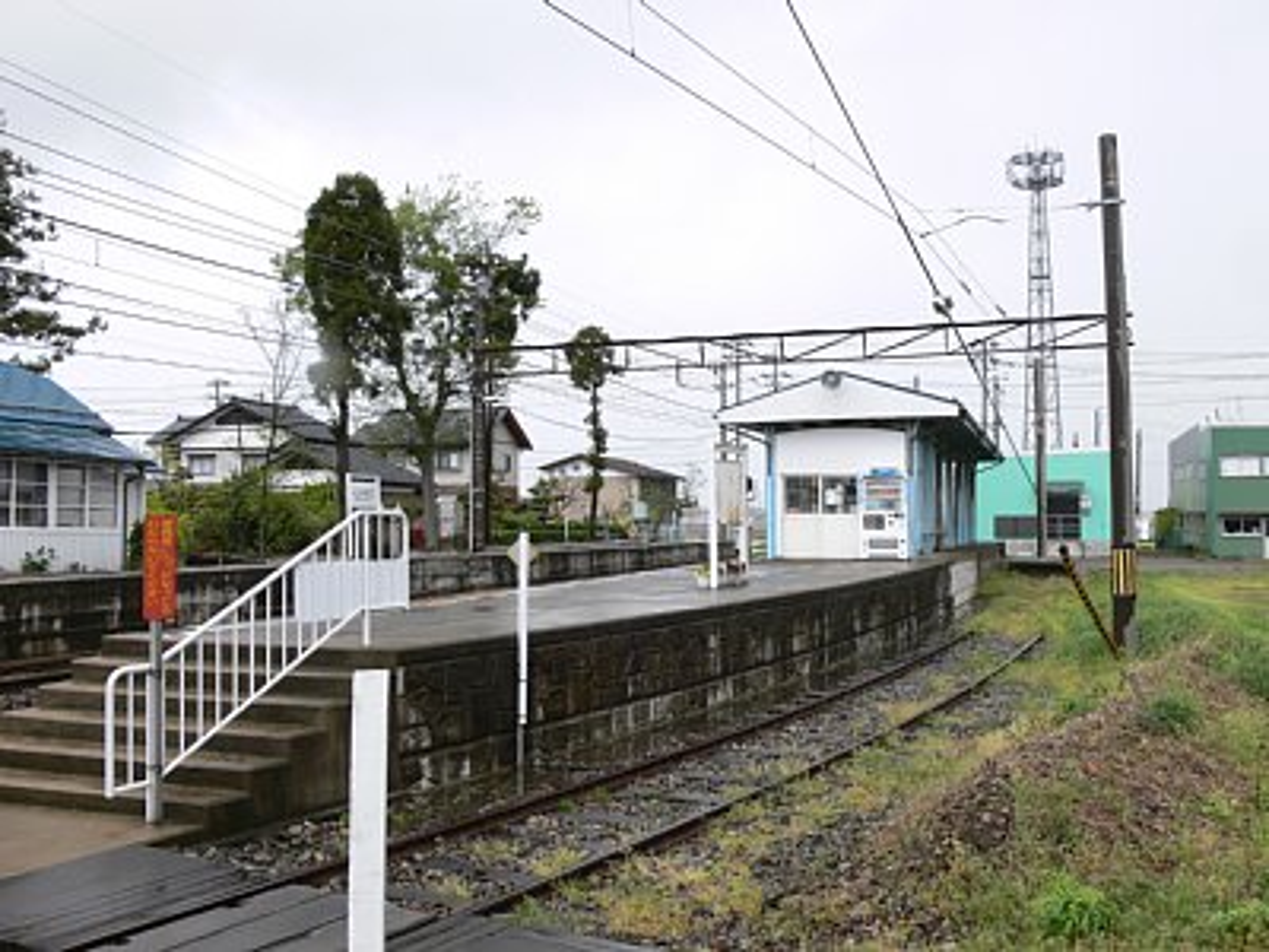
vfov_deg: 40.7
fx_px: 1283
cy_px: 476
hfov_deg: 52.6
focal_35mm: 35
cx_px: 634
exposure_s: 1/160
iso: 80
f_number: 5.6
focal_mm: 7.4
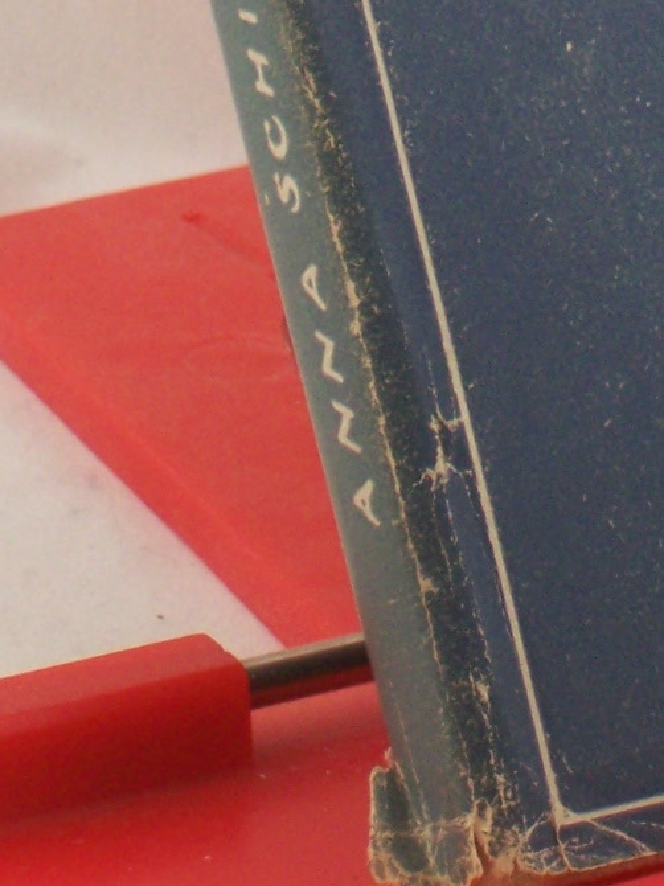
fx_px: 7985
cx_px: 709
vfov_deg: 6.3
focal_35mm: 312
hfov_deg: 4.8
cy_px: -423
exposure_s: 1/100
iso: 160
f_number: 4.6
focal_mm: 16.8
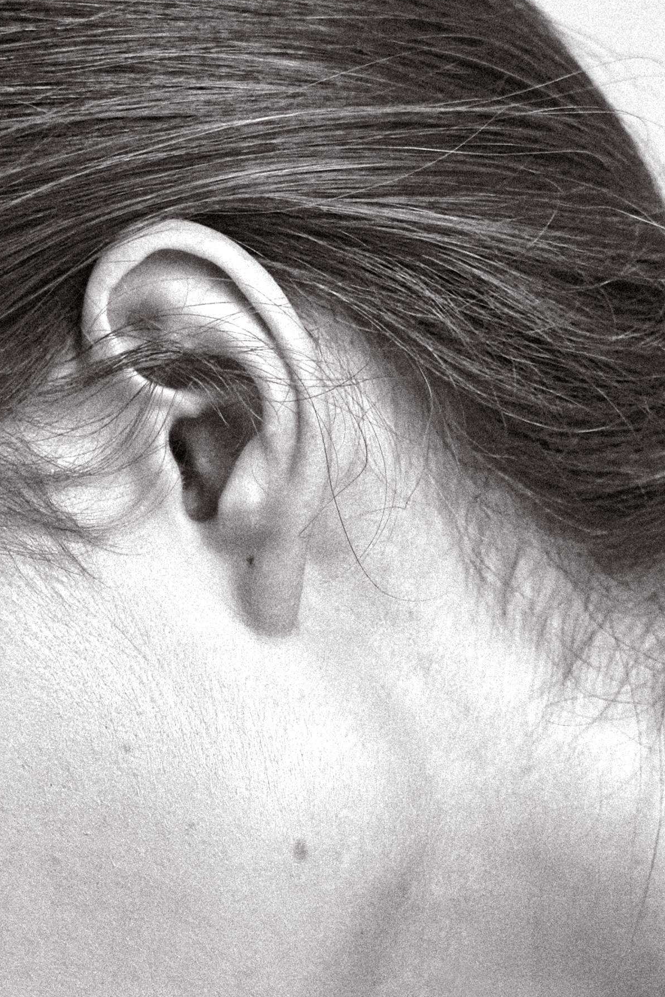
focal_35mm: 168
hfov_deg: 8.1
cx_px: -41
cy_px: 1239
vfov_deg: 11.9
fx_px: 4655
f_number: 3.5
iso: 800
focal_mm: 50
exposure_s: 1/320
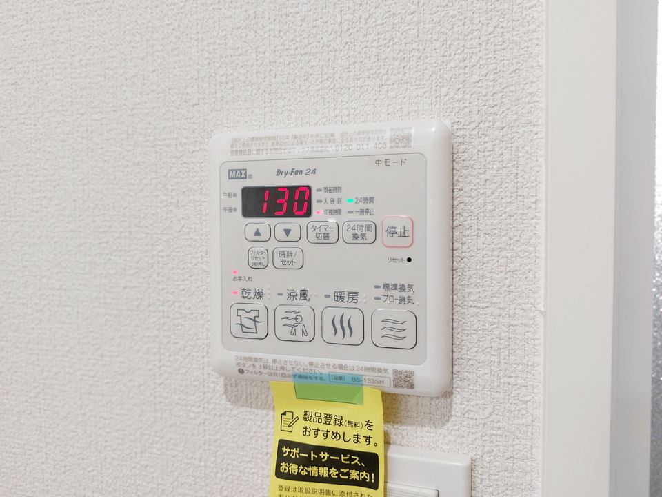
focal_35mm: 24
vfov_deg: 56.8
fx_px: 459
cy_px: 248
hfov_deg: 71.6
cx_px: 331
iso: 80
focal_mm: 5.23
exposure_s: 1/24
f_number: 1.8
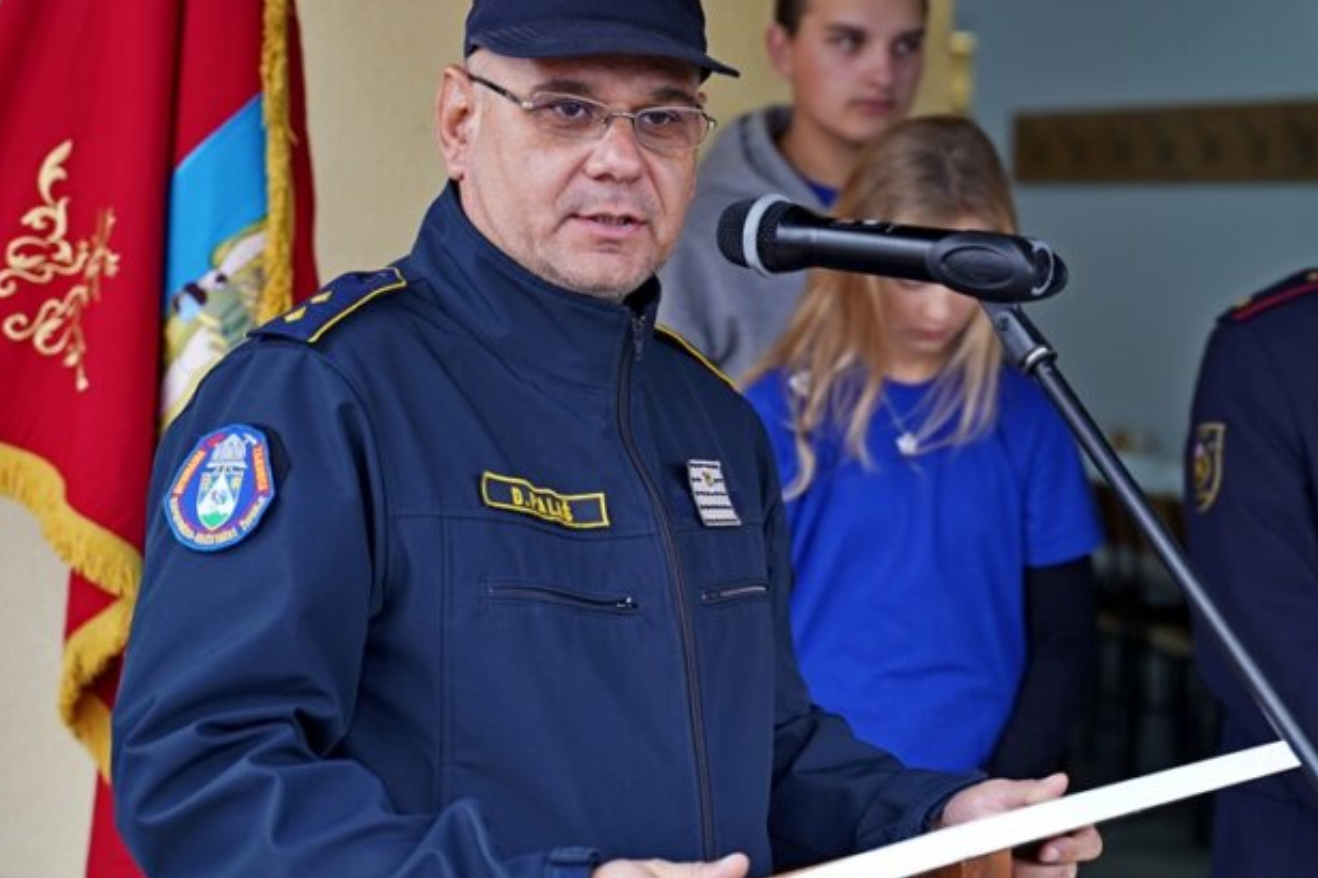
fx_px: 3221
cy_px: 411
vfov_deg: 15.5
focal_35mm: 88
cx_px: 991
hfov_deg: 22.9
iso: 100
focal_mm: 53
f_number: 2.8
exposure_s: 1/50
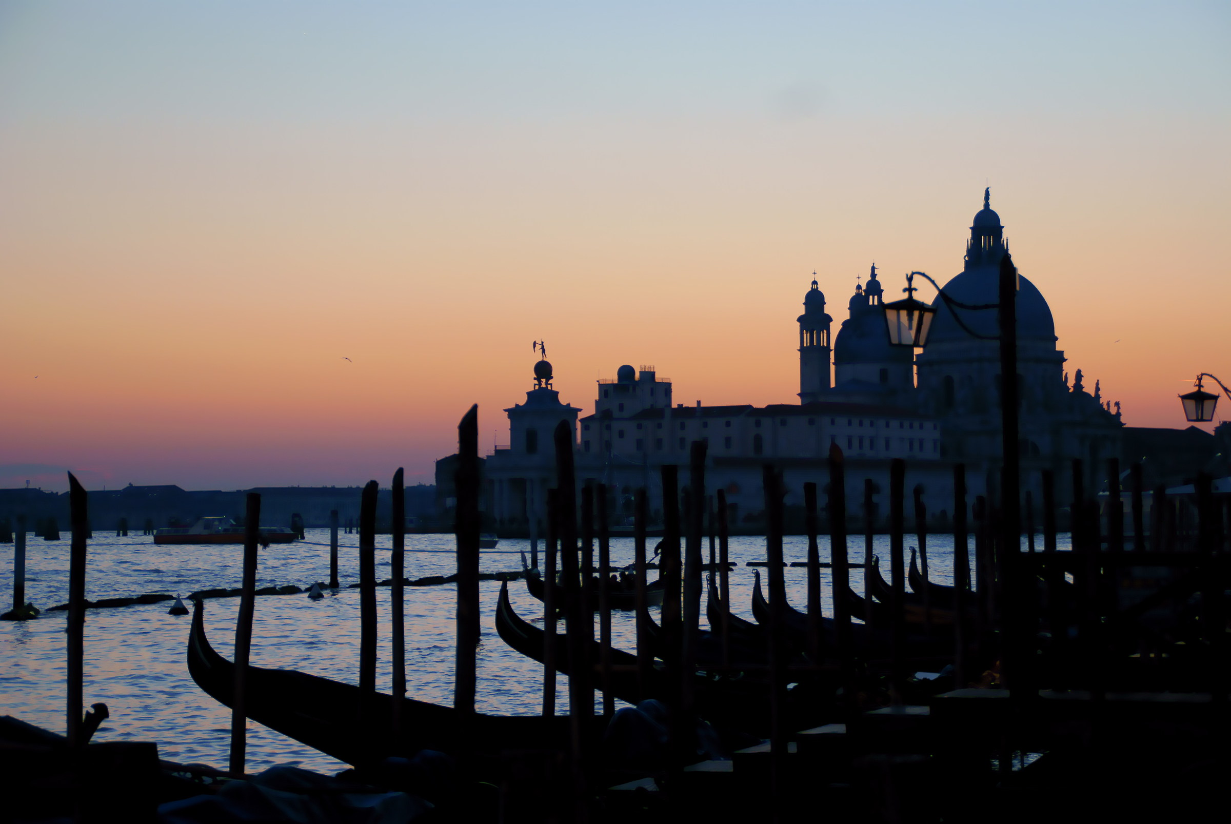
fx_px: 3081
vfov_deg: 15.2
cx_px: 616
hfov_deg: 22.6
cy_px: 412
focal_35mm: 90
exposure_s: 1/100
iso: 160
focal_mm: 60
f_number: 5
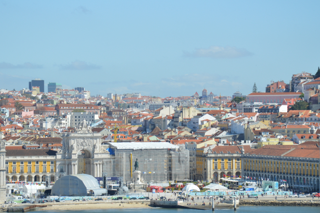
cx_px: 171
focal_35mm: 188
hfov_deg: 11.0
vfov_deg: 7.3
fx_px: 1666
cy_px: 119
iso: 100
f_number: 8
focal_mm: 105
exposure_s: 1/250
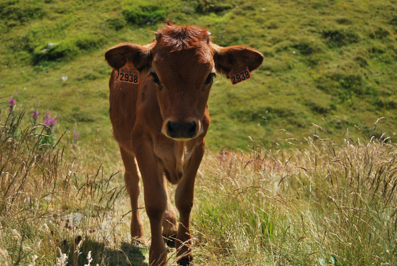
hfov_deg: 35.0
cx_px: 198
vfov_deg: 23.8
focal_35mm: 57
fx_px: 629
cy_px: 133
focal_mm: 38
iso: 100
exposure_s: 1/500
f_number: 4.8
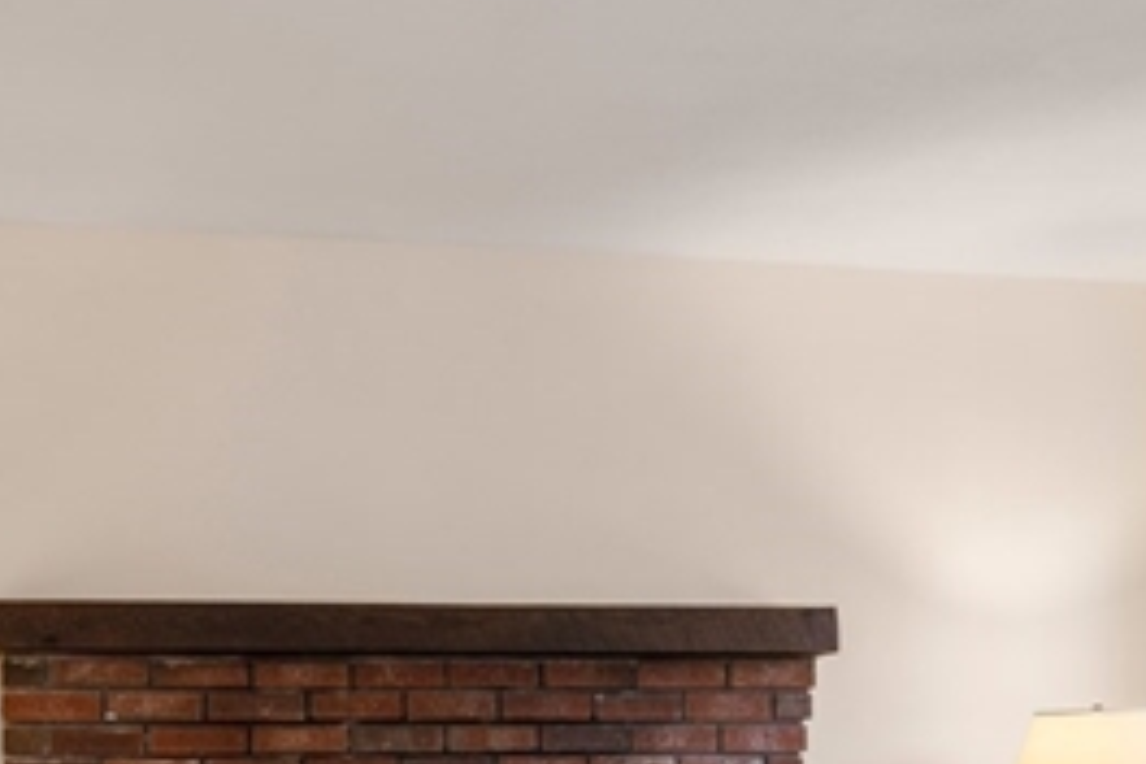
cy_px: 753
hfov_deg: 32.2
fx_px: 1974
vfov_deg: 21.2
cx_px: 404
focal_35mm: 62
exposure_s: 1/4
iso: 320
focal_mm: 16
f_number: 7.1
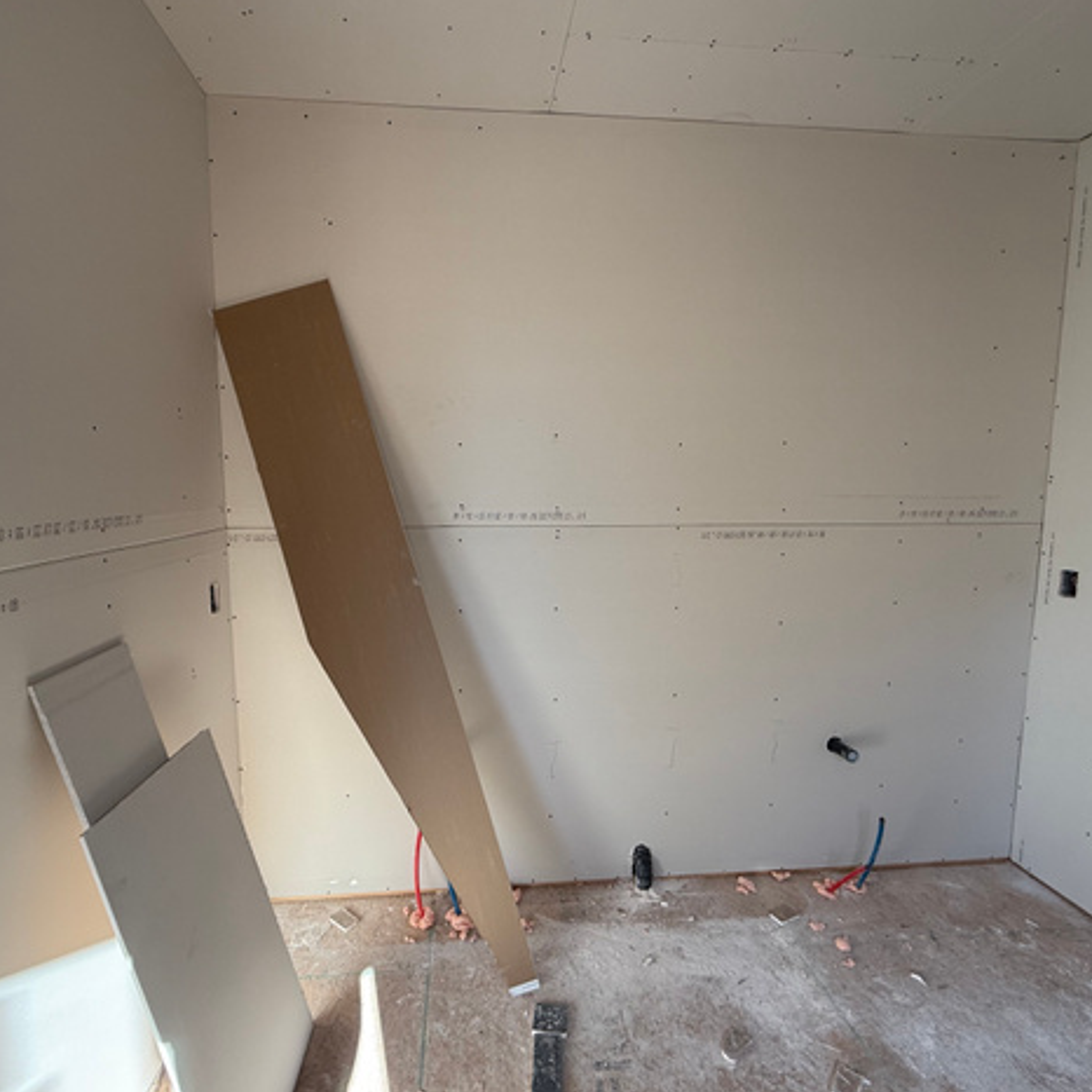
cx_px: 518
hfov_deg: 83.9
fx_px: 607
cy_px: 551
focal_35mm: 17
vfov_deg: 84.0
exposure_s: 1/99
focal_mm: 2.22
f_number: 2.2
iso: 80
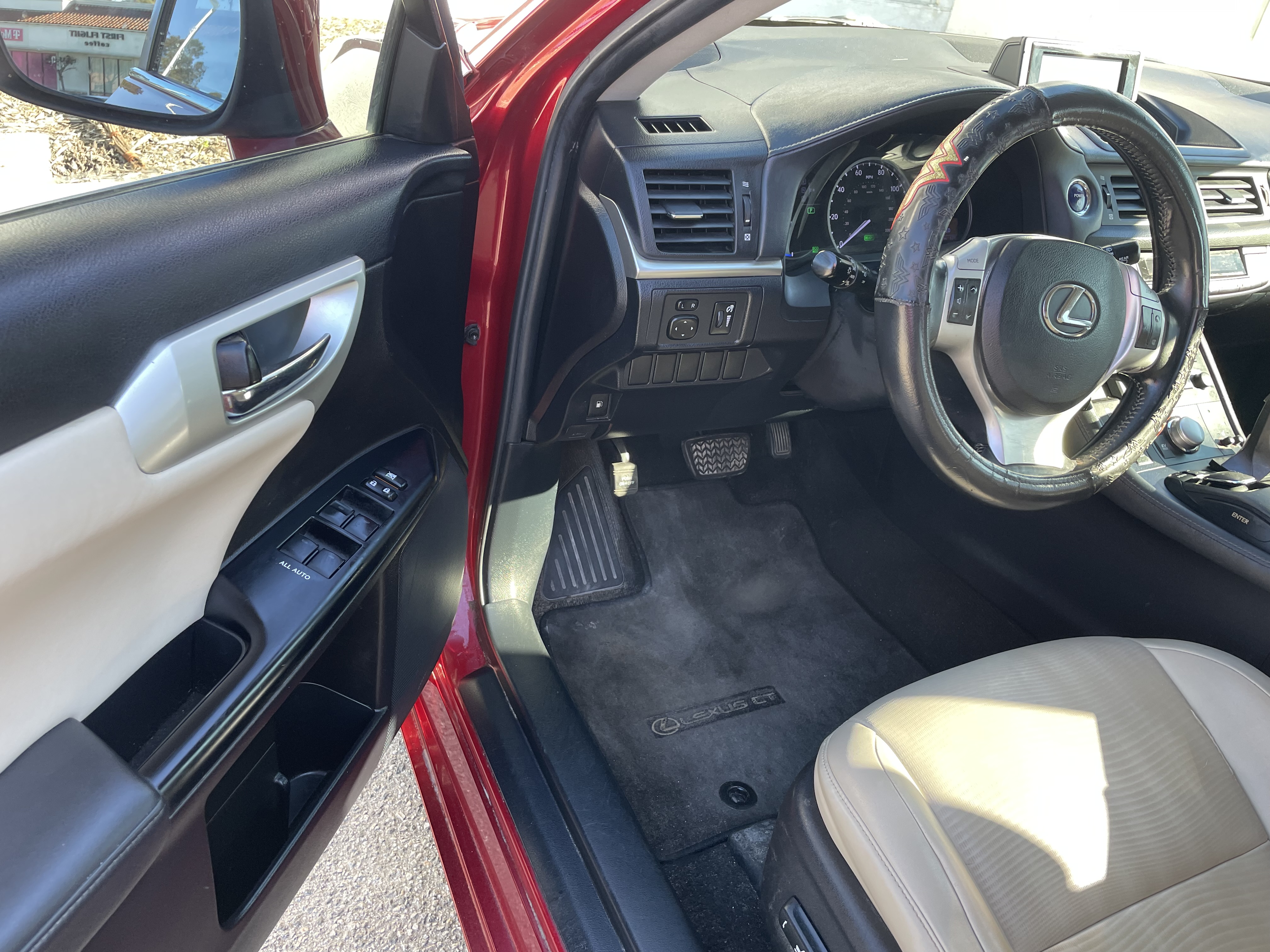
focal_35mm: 26
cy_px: 476
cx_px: 635
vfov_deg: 53.1
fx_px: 954
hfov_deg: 67.3
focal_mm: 4.2
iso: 80
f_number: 1.6
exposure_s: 1/121
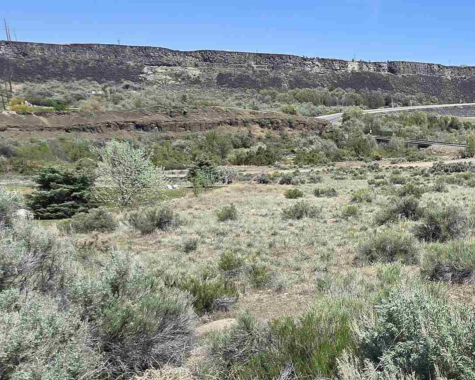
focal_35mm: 36
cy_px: 245
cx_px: 497
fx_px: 506
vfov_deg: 40.8
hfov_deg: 42.0
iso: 50
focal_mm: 2.2
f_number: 2.2
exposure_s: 1/2296
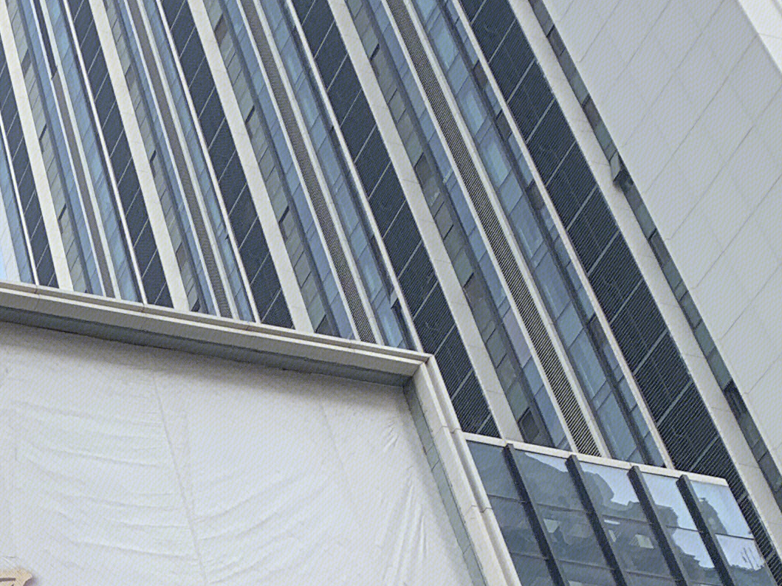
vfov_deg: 14.3
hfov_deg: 18.4
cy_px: 770
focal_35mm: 99
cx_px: -254
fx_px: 2236
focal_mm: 4.25
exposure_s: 1/822
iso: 25
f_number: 1.8
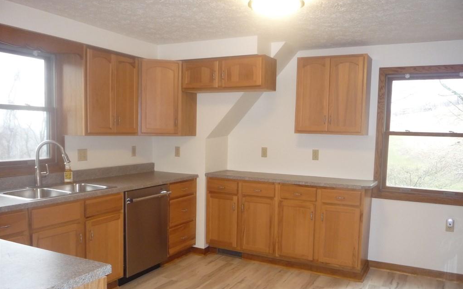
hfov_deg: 59.7
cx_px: 232
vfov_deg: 39.3
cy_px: 170
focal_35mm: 32
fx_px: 404
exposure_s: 1/30
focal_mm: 5.2
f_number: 3.3
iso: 320
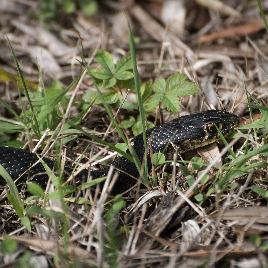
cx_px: 152
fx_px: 5404
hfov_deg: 2.8
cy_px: 139
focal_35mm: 617
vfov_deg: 2.8
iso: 500
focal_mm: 300
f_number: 8
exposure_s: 1/1000
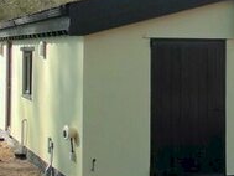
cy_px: 37
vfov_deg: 14.7
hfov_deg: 18.8
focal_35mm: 100
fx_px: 676
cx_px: 265
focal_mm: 4.8
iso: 80
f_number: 3.2
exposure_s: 1/400
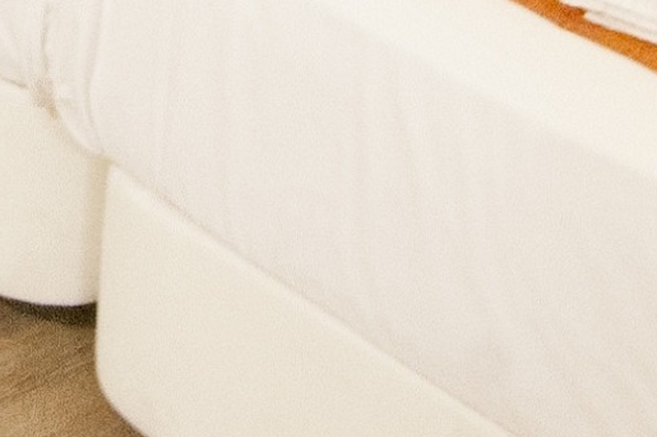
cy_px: -532
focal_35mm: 128
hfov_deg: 14.9
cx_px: -325
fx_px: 2331
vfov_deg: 9.7
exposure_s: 1/4
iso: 640
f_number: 10
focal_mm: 11
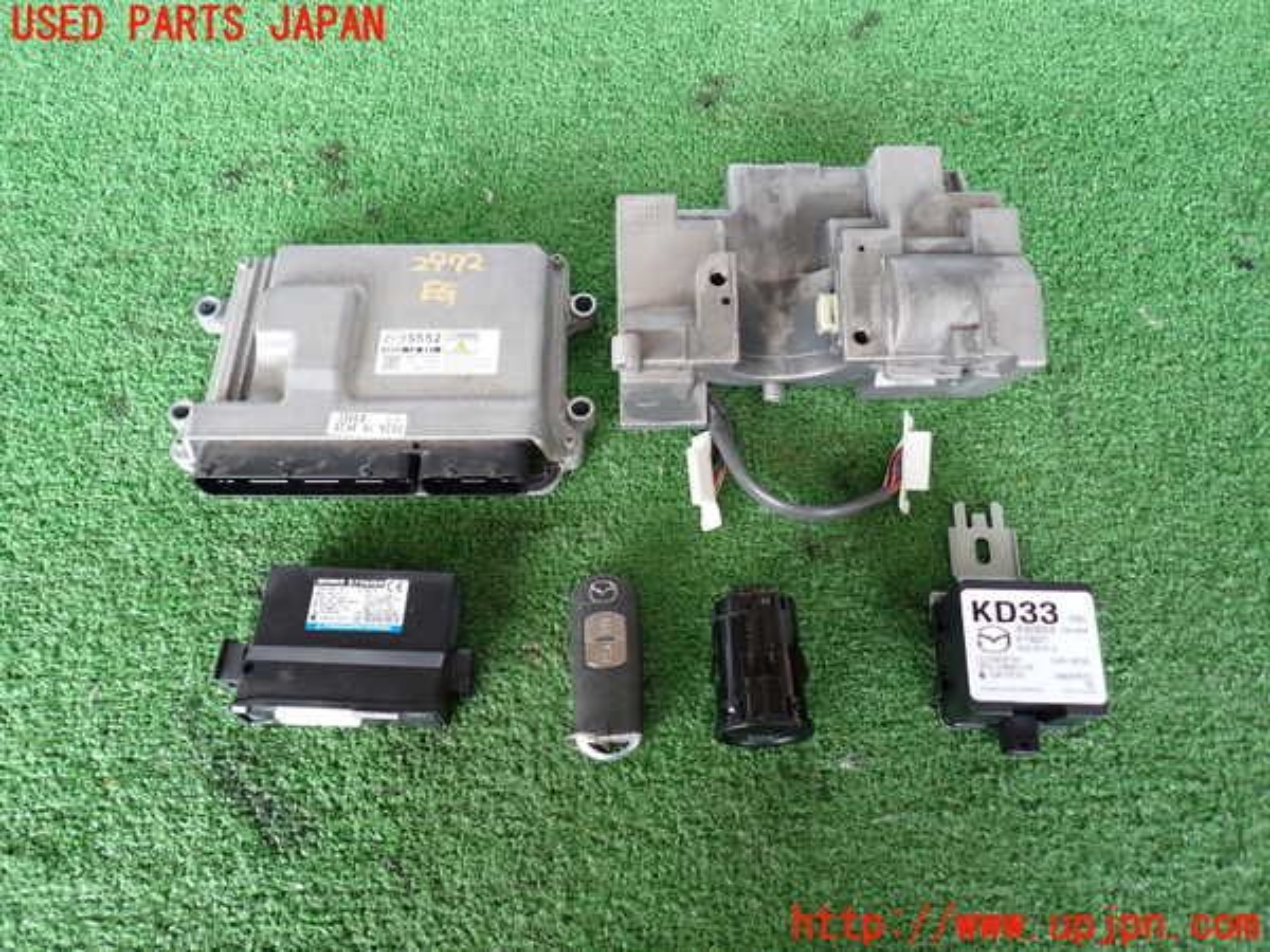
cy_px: 476
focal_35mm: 25
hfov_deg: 69.4
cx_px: 635
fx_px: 917
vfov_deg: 54.9
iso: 200
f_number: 2
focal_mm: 4.5
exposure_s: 1/60
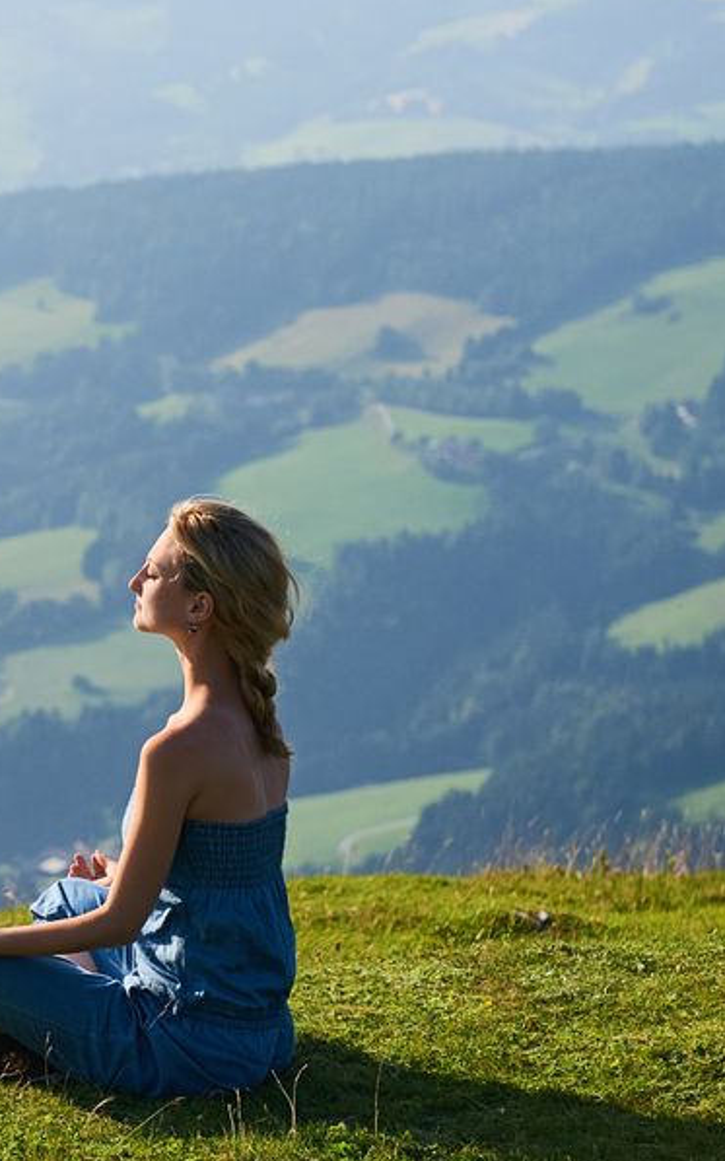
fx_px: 4838
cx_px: -231
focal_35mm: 153
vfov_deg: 13.7
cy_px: 465
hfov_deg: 8.4
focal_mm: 70
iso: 320
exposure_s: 1/1000
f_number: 4.5
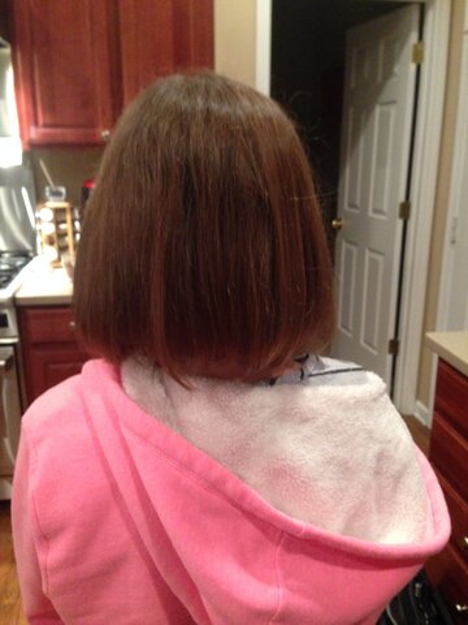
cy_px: 312
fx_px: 595
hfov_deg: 42.9
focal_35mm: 33
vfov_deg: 55.4
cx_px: 234
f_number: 2.4
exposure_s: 1/17
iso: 400
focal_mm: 4.12
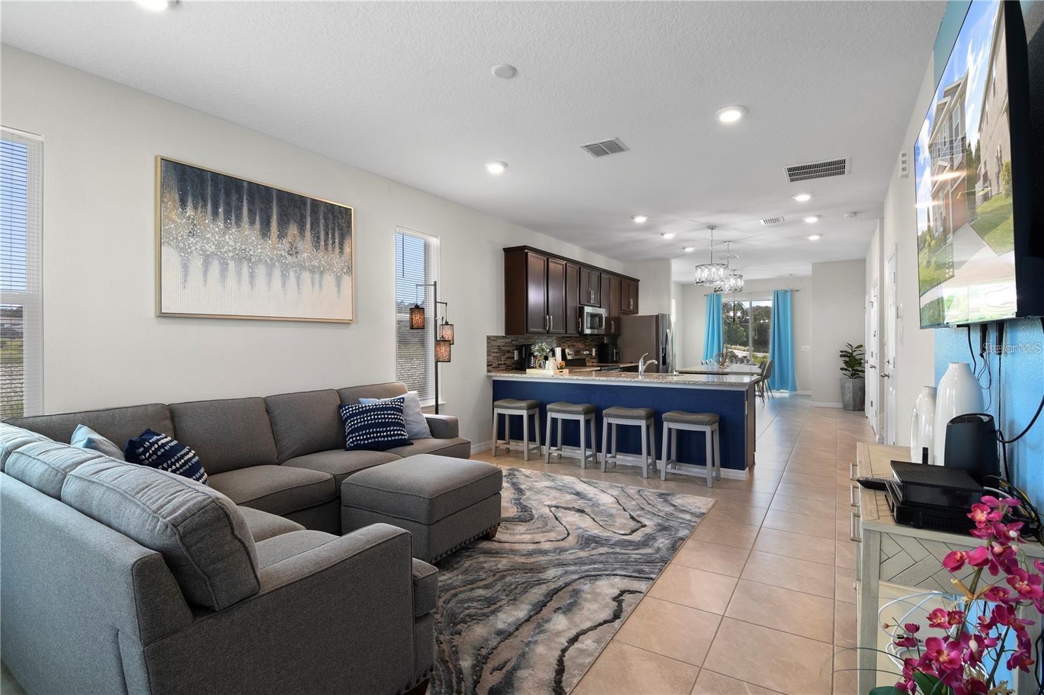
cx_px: 522
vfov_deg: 73.7
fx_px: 464
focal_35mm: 16
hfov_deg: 96.7
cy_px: 348
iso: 100
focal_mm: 11
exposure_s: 1/2
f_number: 8
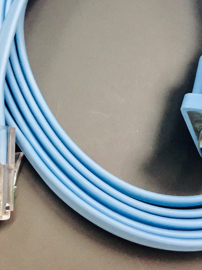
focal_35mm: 51
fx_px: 397
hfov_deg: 28.5
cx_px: 119
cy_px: 82
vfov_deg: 37.0
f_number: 2.2
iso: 50
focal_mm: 4.15
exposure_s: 1/33
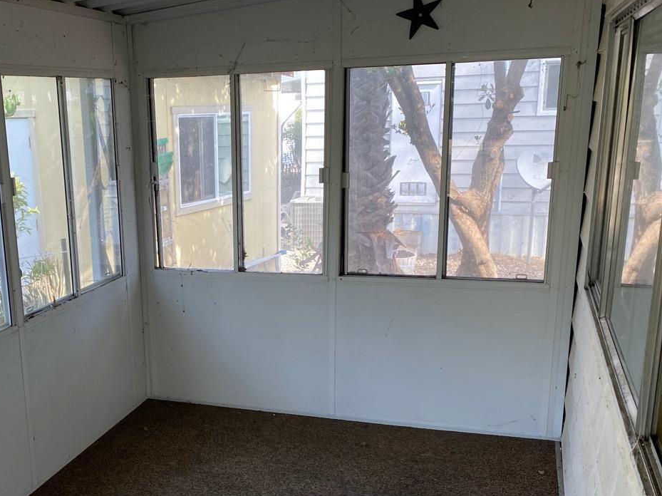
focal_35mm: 42
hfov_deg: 44.1
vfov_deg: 34.0
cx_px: 217
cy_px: 330
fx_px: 803
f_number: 1.8
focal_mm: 4.25
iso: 32
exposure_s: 1/122
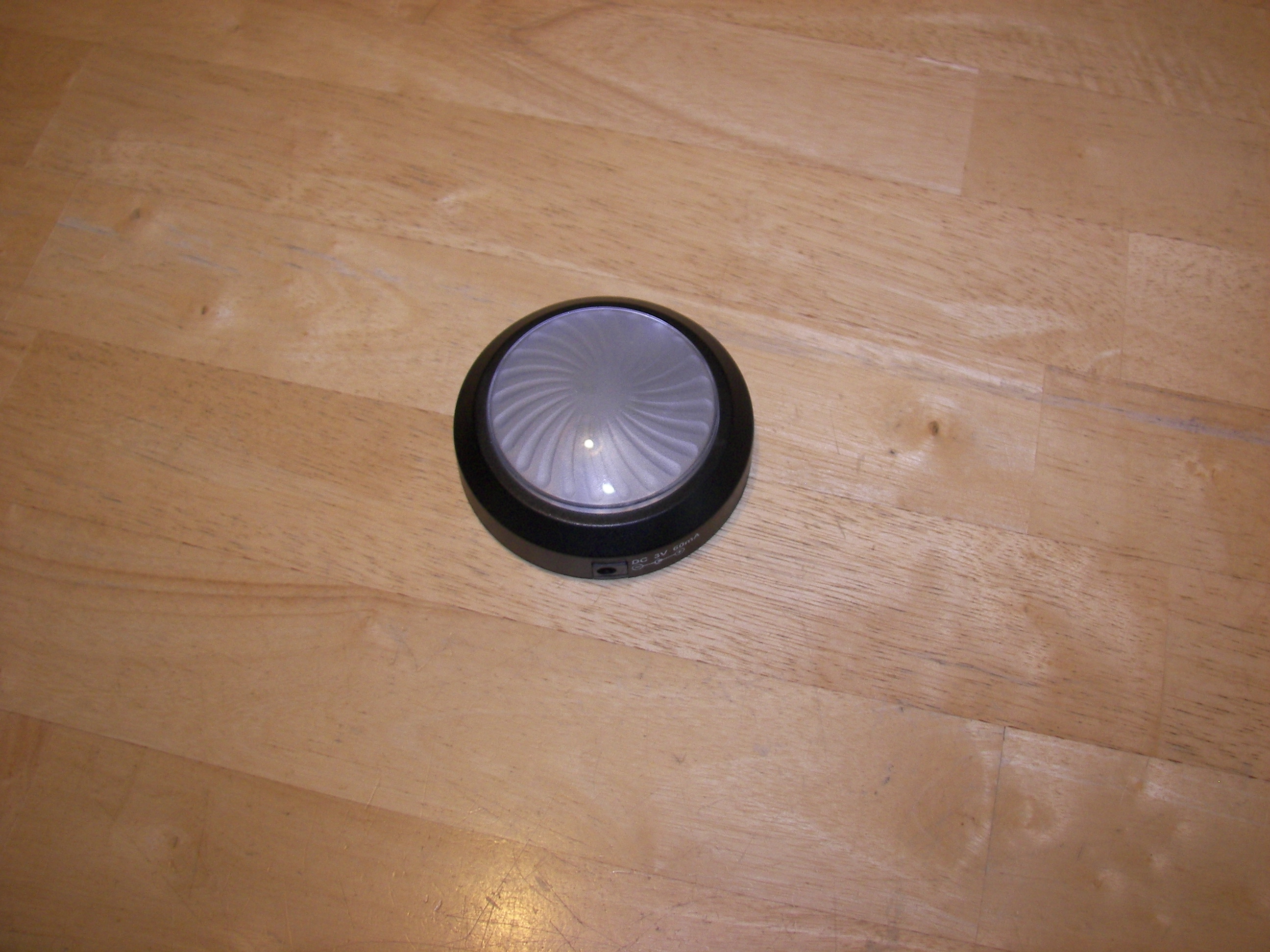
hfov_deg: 51.4
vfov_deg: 39.7
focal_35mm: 36
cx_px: 635
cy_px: 476
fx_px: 1321
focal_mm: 6
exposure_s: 1/30
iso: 100
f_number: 2.8
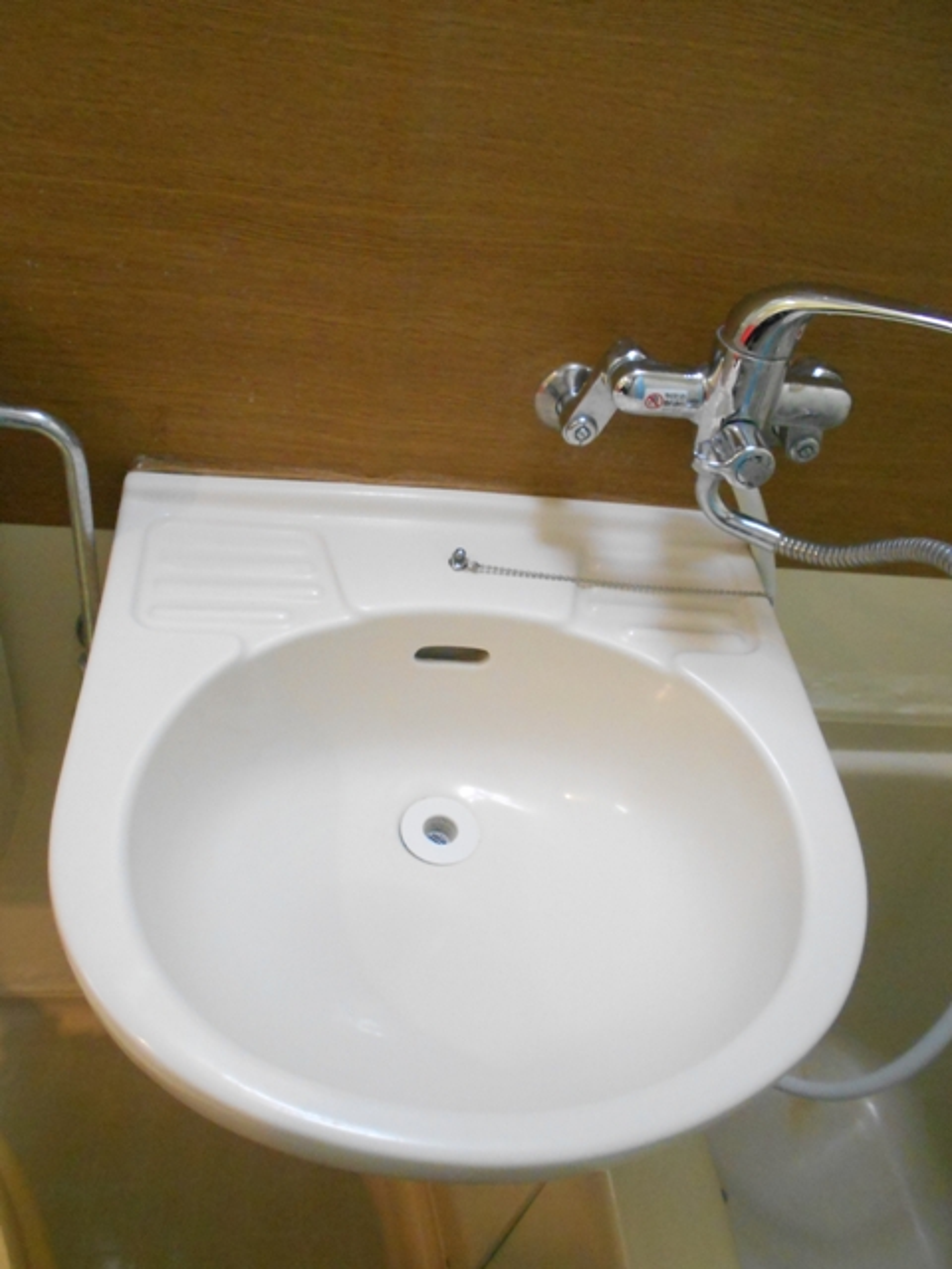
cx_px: 476
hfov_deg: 53.1
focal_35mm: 26
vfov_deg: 67.3
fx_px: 953
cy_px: 634
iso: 800
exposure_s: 1/40
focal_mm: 4.6
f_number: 3.2
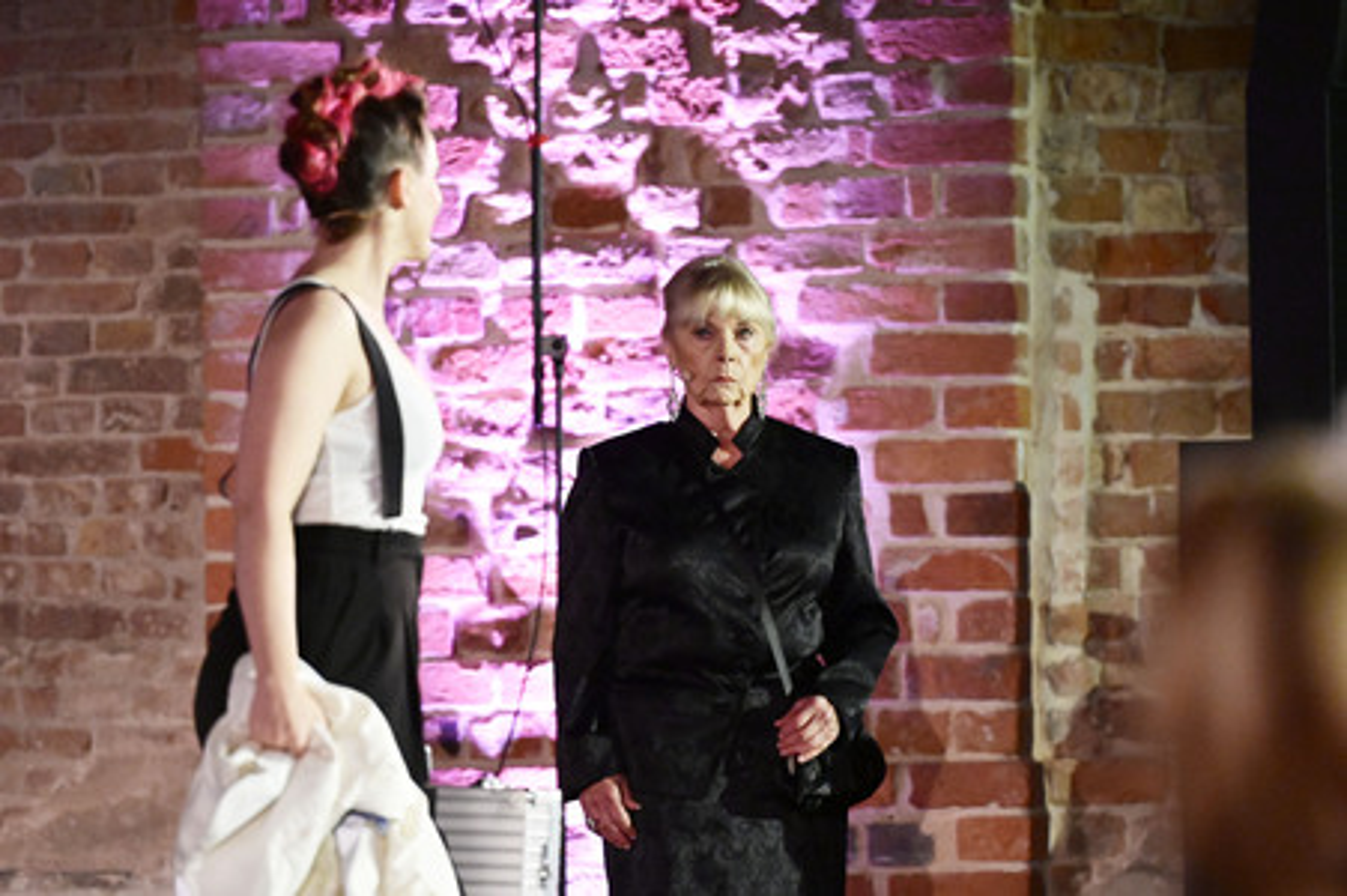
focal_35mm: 200
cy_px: 448
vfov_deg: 6.9
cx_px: 674
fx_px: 7478
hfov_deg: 10.3
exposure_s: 1/200
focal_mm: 200
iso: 8000
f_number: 2.8
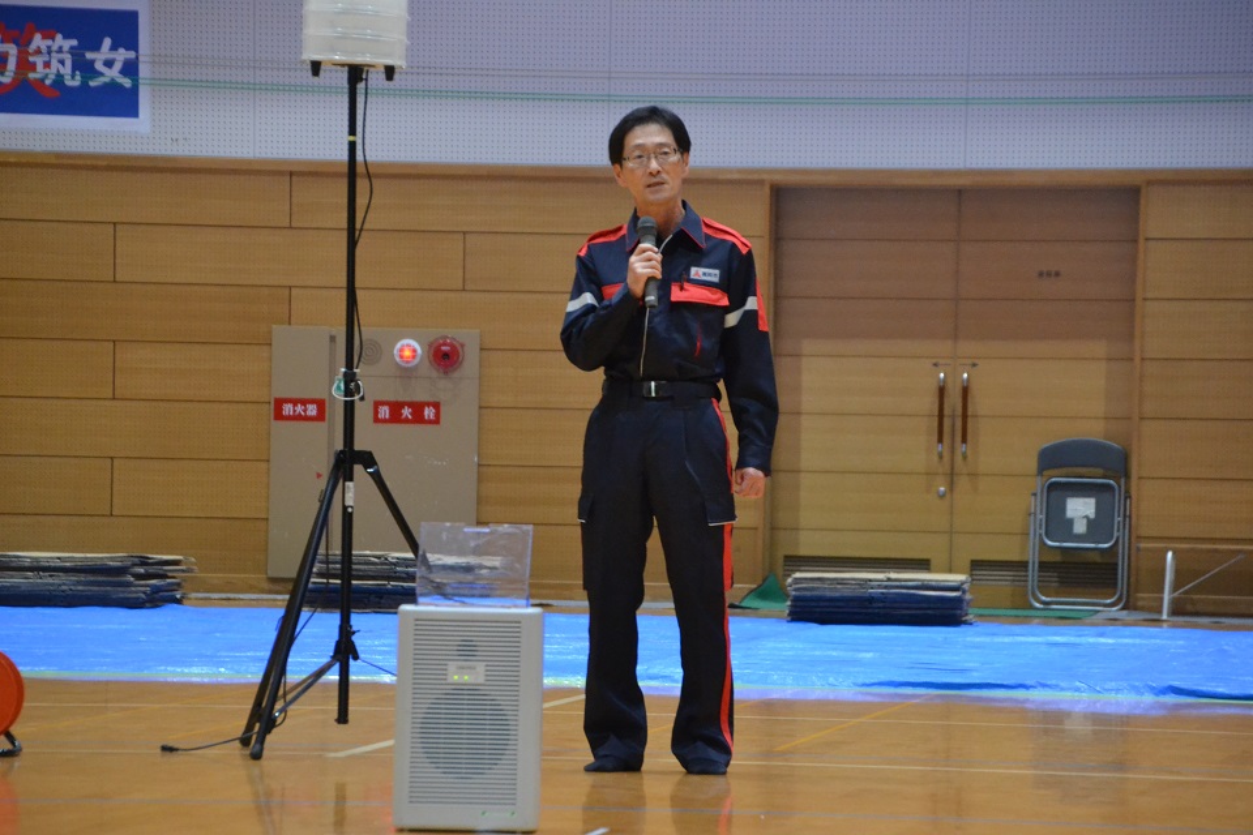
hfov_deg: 9.8
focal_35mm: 210
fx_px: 7309
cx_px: 626
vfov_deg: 6.5
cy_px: 418
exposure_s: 1/80
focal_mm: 140
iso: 3200
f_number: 6
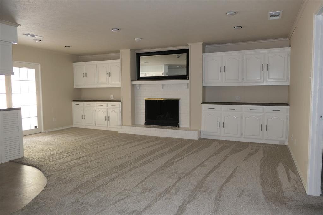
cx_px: 162
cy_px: 108
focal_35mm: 24
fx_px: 215
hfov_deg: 73.8
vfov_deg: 53.1
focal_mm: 8.8
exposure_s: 1/60
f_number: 1.4
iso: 250
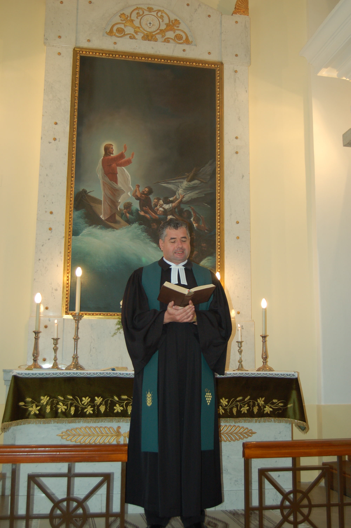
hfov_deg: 34.1
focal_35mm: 39
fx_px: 571
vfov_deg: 49.6
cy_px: 264
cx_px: 176
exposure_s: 1/60
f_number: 4.2
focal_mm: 26
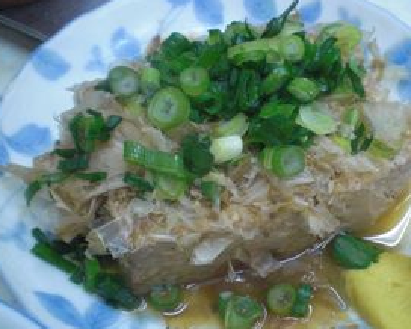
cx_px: 238
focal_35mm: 47
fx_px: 572
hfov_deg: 39.4
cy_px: 191
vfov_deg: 32.1
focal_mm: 6.3
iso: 800
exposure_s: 1/100
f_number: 3.1
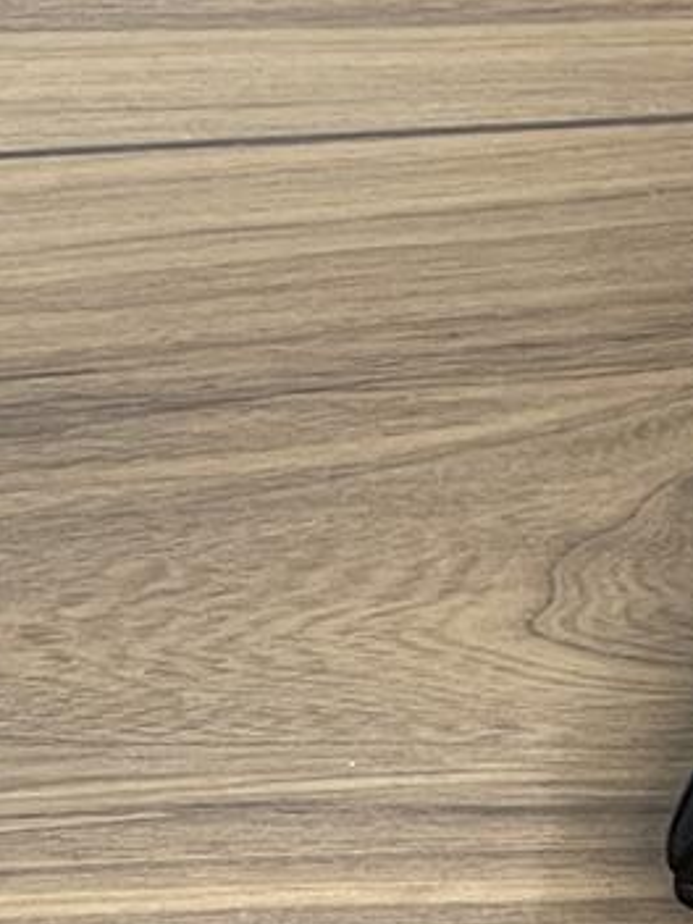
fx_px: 7768
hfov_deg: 5.0
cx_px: 1215
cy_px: -534
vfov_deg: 6.7
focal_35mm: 291
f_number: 2.2
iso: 250
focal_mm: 7.5
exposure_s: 1/53
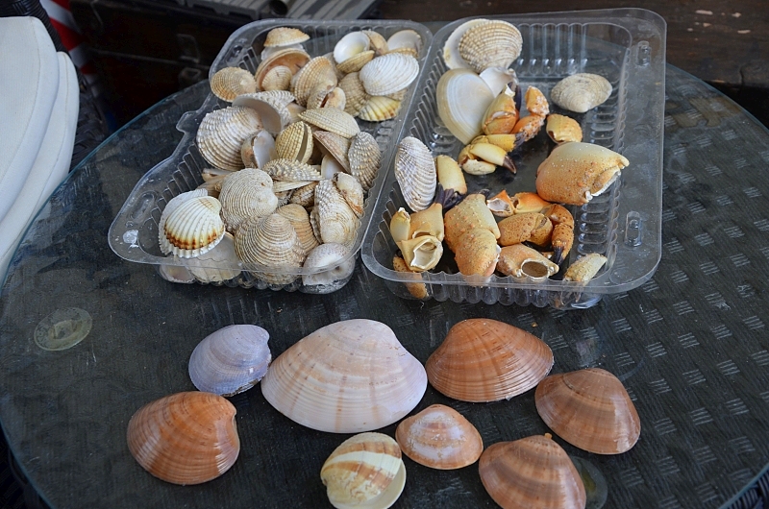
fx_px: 959
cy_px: 254
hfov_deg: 43.7
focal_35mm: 45
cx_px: 384
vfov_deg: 29.7
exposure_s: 1/160
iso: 200
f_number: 6.3
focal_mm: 30
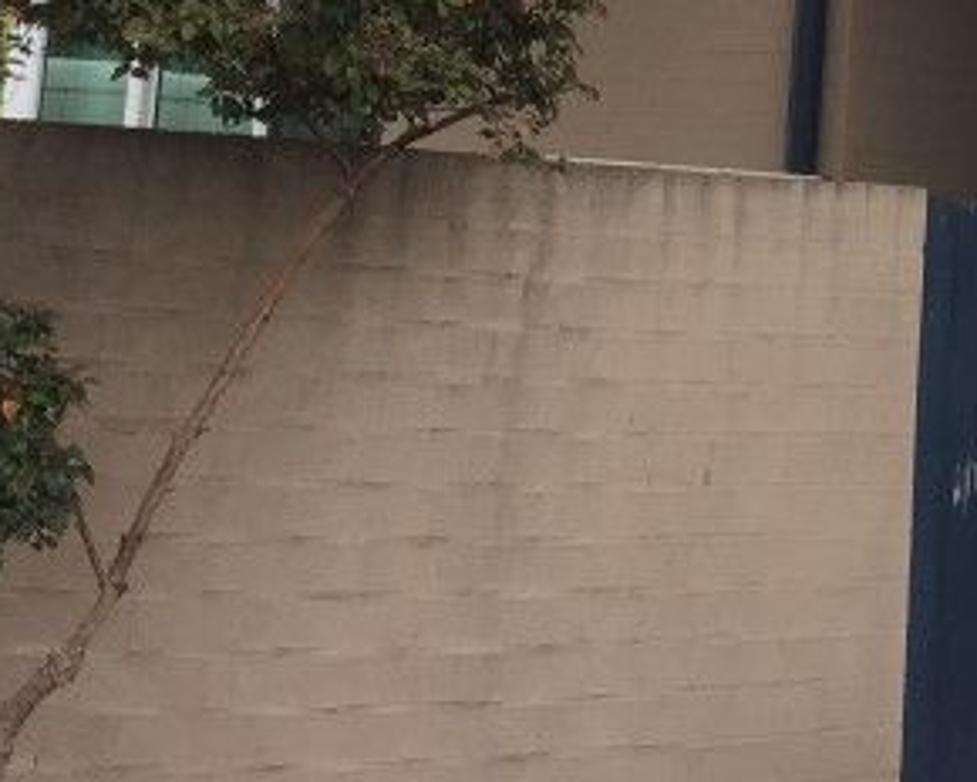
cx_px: 606
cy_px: -458
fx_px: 2892
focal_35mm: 100
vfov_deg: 14.2
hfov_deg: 19.1
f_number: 2.2
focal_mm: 4.15
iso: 32
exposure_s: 1/408
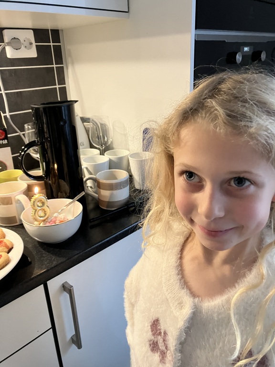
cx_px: 138
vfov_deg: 63.4
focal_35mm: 28
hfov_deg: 49.7
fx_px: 297
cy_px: 184
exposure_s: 1/40
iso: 400
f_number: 1.8
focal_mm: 3.99
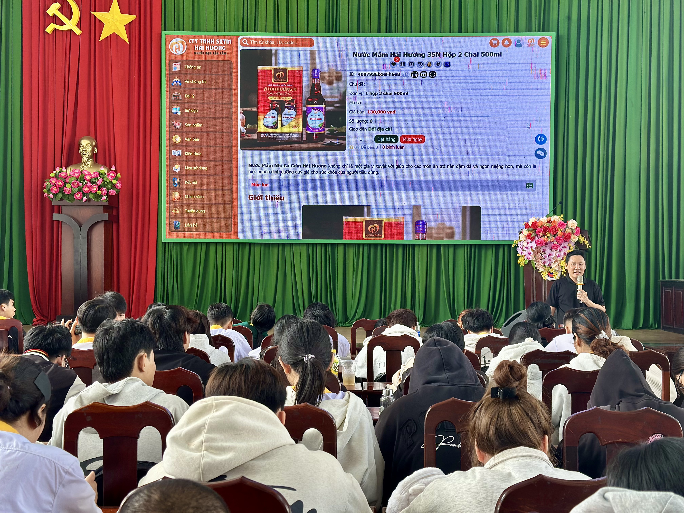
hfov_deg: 39.7
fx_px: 948
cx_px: 342
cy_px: 256
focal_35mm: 48
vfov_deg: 30.3
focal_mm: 6.86
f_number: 1.78
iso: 80
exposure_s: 1/160
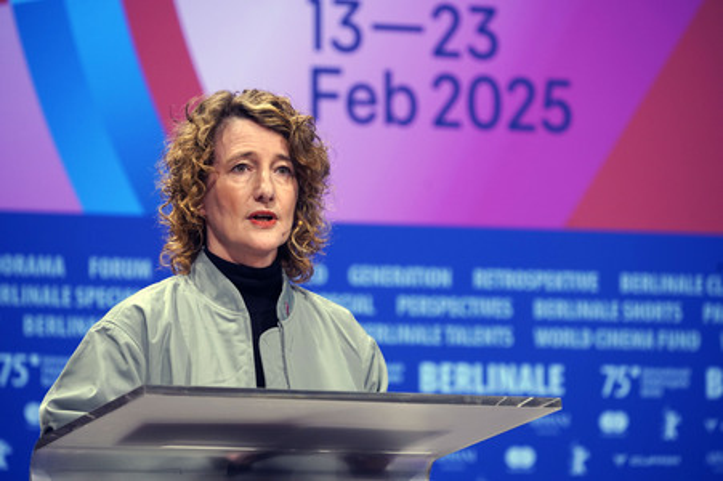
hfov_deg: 11.4
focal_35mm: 181
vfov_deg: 7.6
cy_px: 240
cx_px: 362
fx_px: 3632
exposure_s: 1/100
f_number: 5.6
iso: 2000
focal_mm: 181
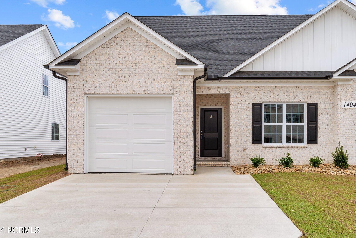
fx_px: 317
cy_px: 102
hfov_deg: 58.6
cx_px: 192
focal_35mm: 32
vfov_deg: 41.0
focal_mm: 27
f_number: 8
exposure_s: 1/250
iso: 100
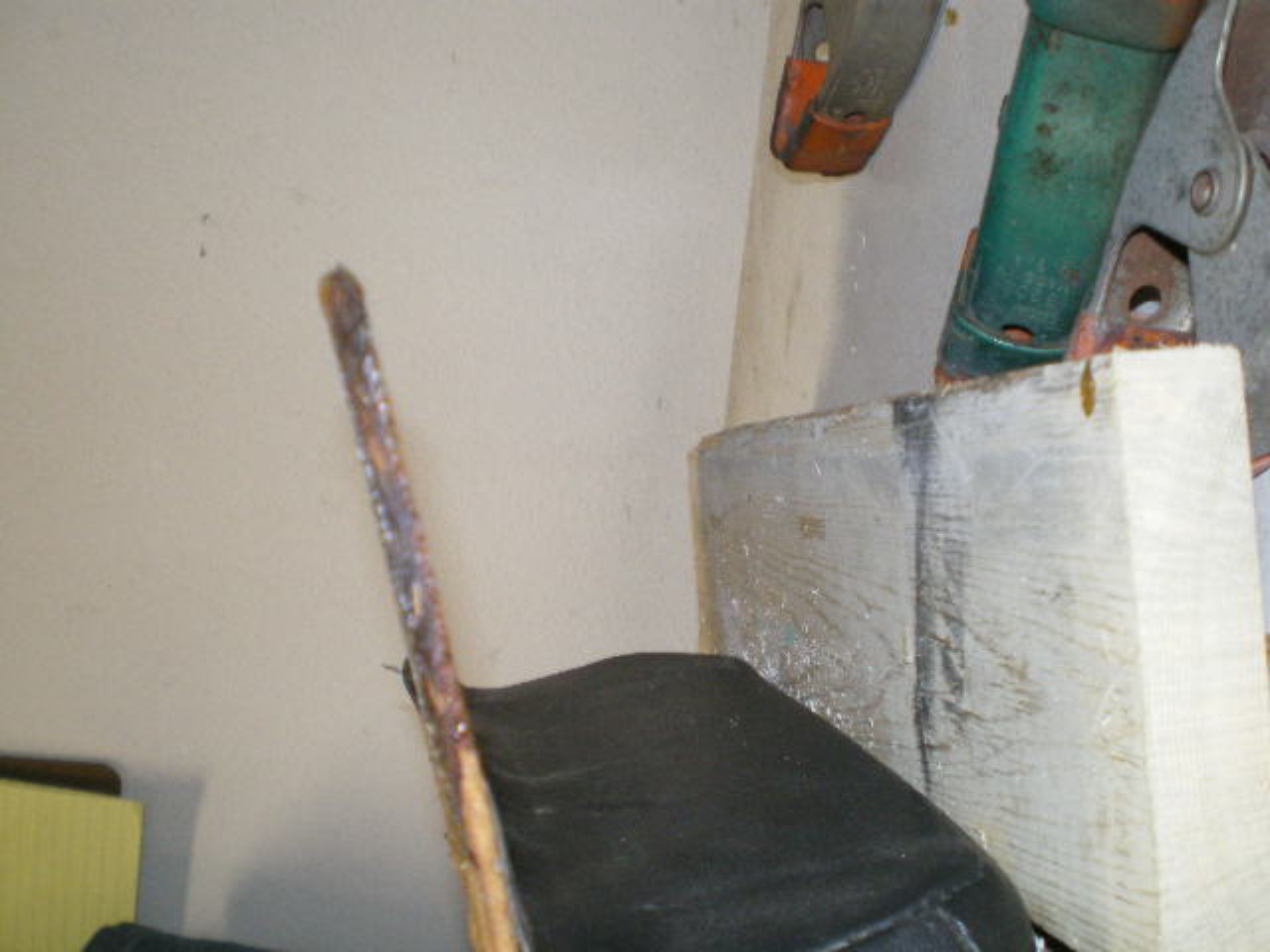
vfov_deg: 37.7
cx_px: 635
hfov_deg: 49.0
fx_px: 1394
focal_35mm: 38
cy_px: 476
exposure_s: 1/30
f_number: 3.1
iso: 400
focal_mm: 6.3
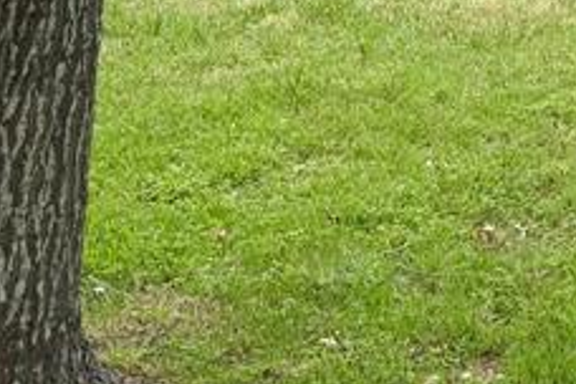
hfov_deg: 15.0
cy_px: -217
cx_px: 1132
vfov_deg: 11.6
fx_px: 1792
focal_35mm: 112
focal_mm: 6.76
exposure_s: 1/1585
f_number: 1.78
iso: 100
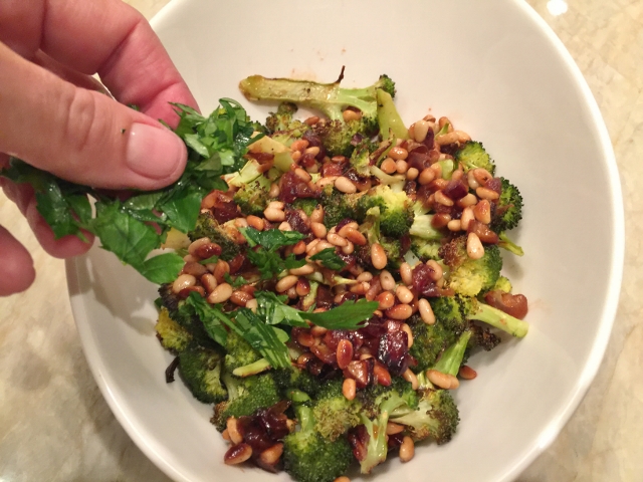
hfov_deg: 61.7
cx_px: 322
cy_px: 241
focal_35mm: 29
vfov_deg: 48.2
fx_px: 539
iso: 80
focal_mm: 4.15
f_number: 2.2
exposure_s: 1/15
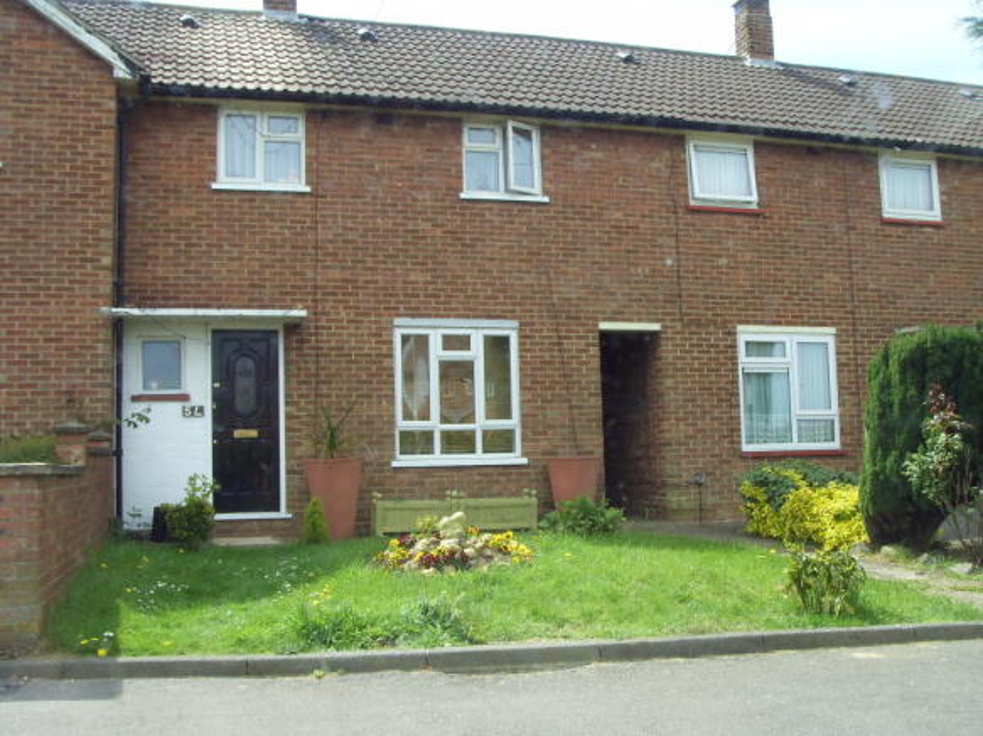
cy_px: 368
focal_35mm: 39
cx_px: 492
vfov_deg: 36.8
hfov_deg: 47.9
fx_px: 1107
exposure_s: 1/125
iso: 80
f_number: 6.2
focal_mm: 6.6
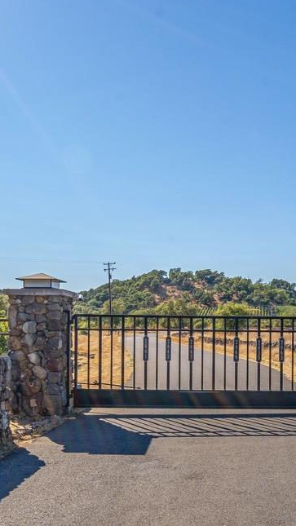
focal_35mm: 39
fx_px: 544
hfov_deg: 30.1
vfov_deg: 51.1
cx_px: 213
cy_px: 325
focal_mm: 16
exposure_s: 1/320
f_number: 11
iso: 320
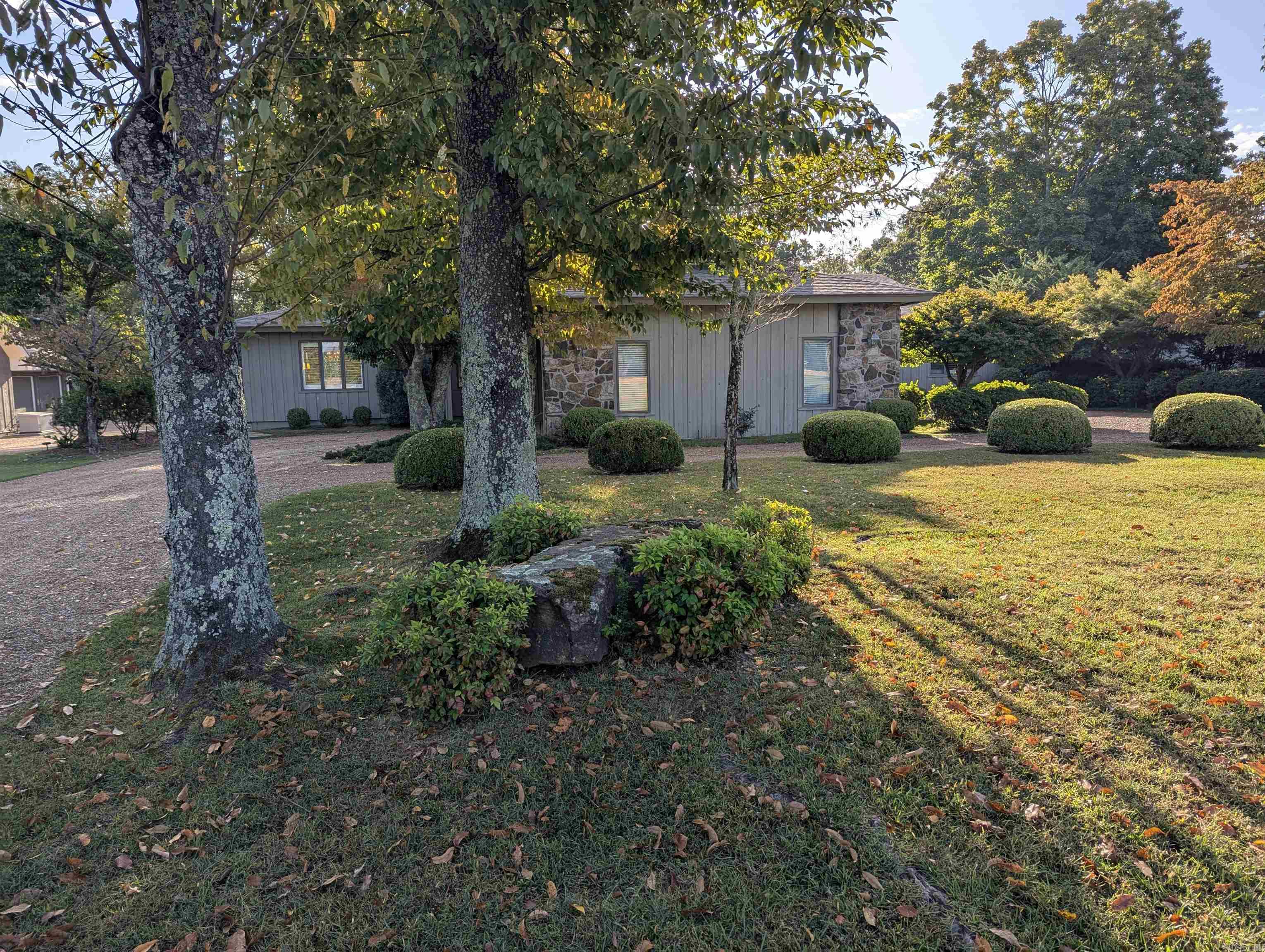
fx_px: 878
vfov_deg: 56.9
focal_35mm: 24
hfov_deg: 71.5
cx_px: 632
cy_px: 476
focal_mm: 6.81
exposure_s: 1/2096
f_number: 1.85
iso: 46
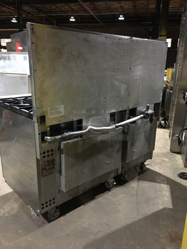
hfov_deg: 48.2
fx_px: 209
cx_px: 94
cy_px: 124
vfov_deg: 61.7
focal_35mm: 29
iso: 100
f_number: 2.2
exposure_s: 1/4
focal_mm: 4.15
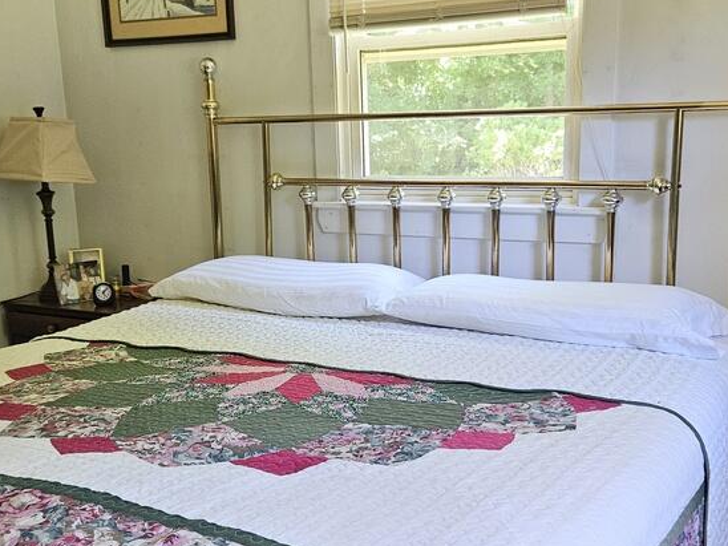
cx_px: 349
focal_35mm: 43
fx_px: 904
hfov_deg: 43.8
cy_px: 319
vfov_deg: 33.5
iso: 320
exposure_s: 1/120
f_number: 1.8
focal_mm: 5.4
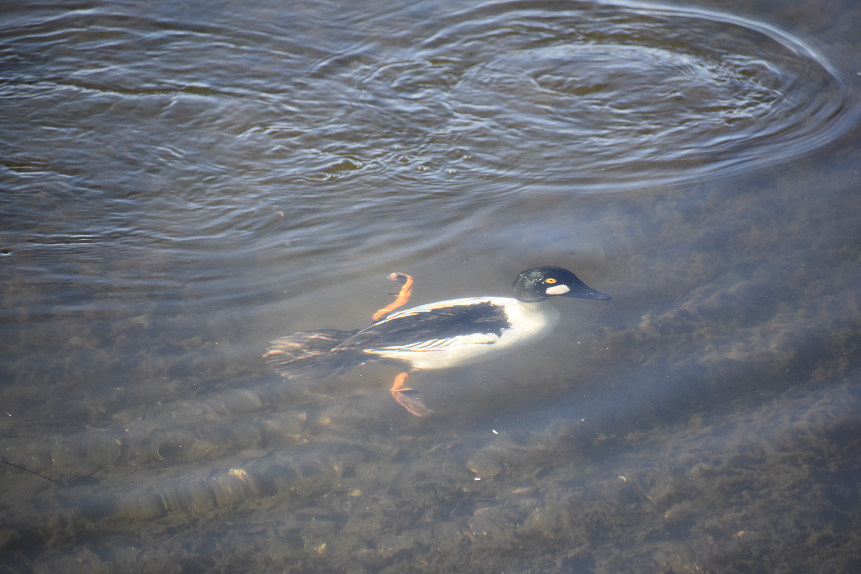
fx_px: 6995
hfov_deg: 7.0
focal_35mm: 292
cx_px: 430
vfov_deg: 4.7
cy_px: 287
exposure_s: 1/500
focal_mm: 195
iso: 400
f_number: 5.3
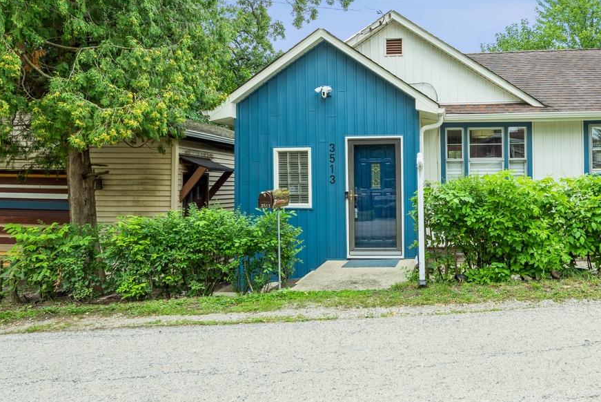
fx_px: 434
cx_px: 420
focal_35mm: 26
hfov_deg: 66.7
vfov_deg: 49.5
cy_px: 172
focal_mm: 14
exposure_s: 1/100
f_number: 8
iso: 200
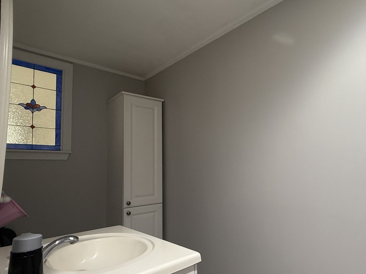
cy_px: 156
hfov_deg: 73.7
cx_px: 248
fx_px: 233
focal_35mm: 22
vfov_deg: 60.8
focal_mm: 2.22
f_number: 2.2
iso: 200
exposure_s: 1/60
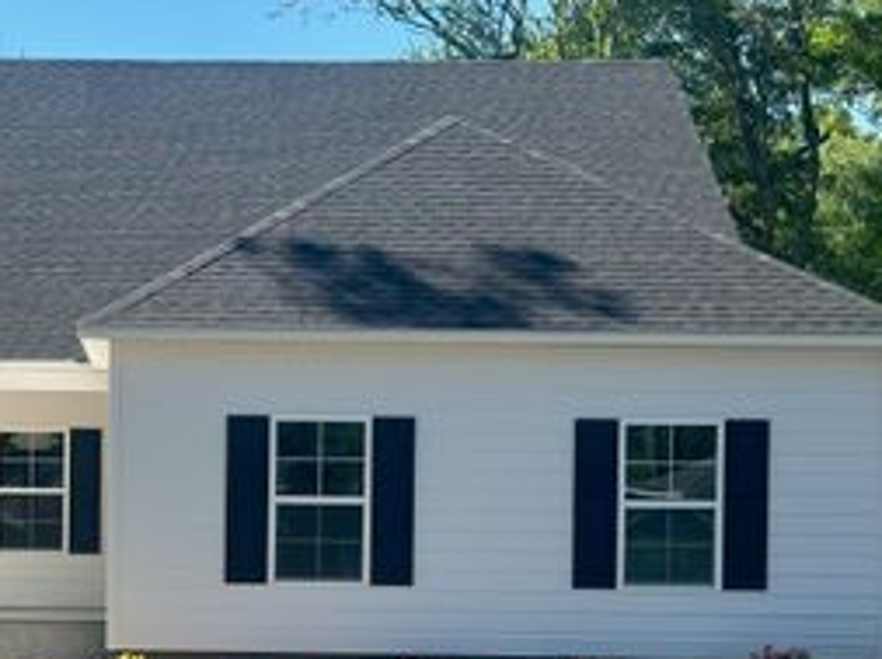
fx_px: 2417
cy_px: 518
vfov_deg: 15.4
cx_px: 87
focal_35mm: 95
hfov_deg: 20.3
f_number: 1.78
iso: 80
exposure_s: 1/2469
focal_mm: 6.86
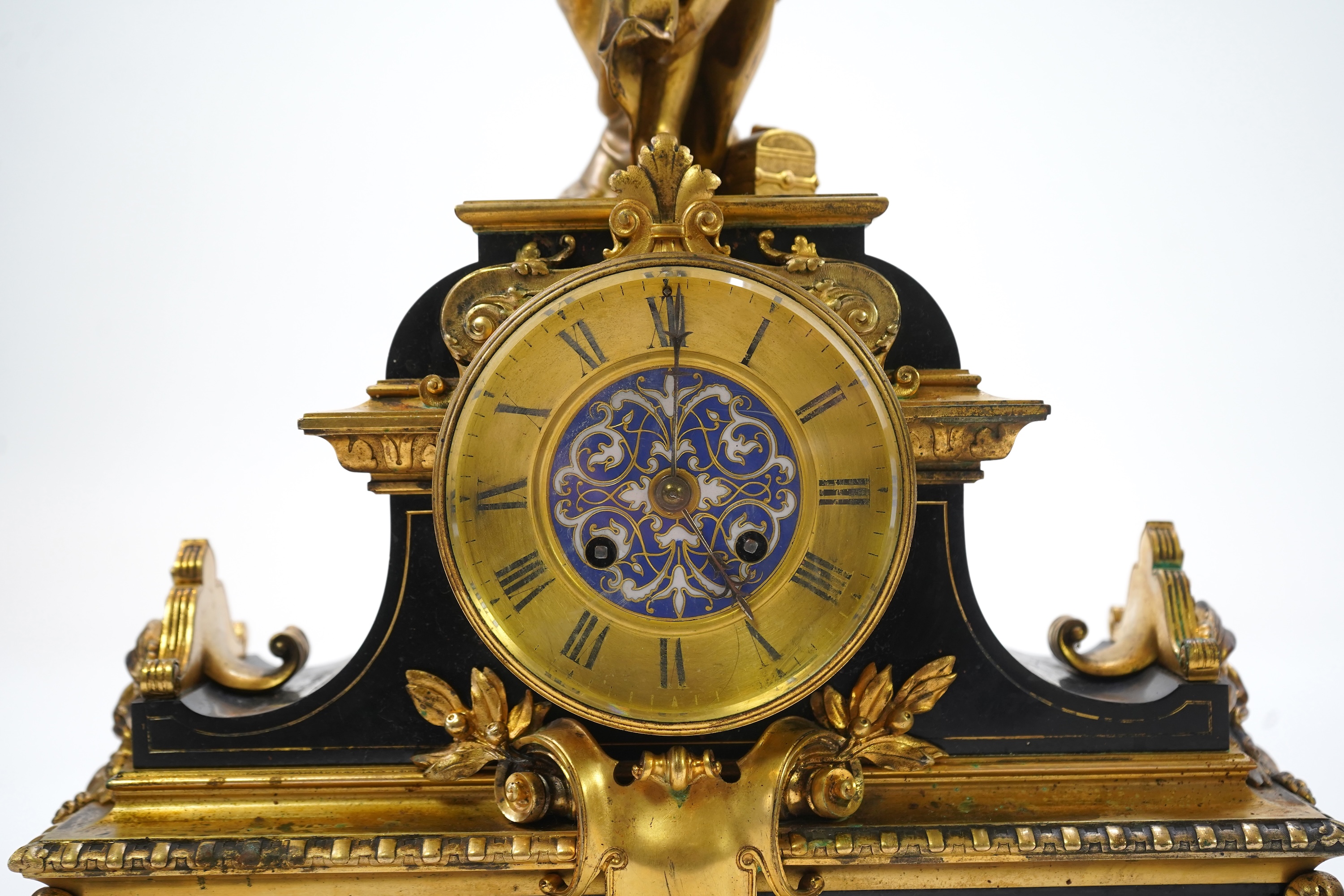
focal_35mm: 48
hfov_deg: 41.1
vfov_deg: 28.1
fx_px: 1792
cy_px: 448
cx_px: 672
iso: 1000
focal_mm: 48
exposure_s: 1/125
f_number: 5.6
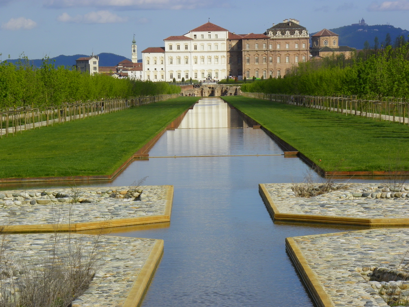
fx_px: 1808
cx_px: 204
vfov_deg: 9.7
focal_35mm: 153
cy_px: 154
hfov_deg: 12.9
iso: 64
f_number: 8
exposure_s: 1/250
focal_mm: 27.2
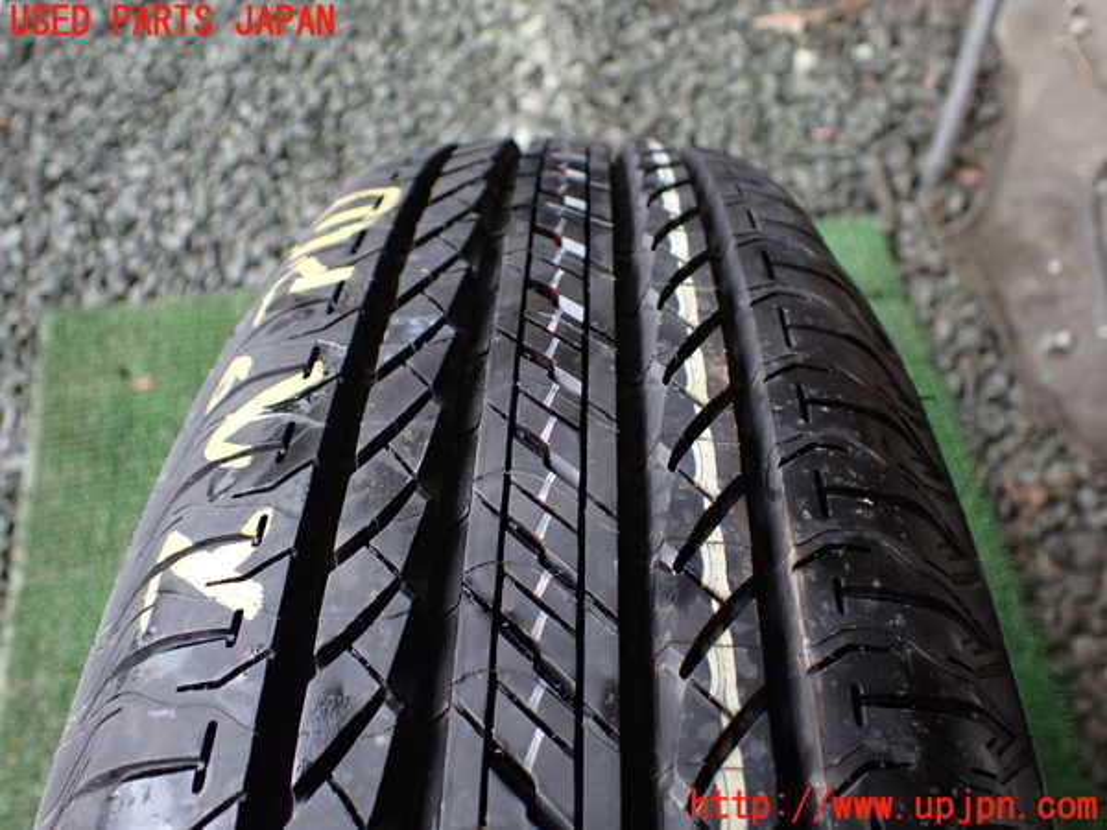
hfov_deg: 60.0
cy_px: 415
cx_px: 554
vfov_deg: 46.8
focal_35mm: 30
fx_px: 959
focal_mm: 5.4
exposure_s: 1/125
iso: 320
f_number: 2.3
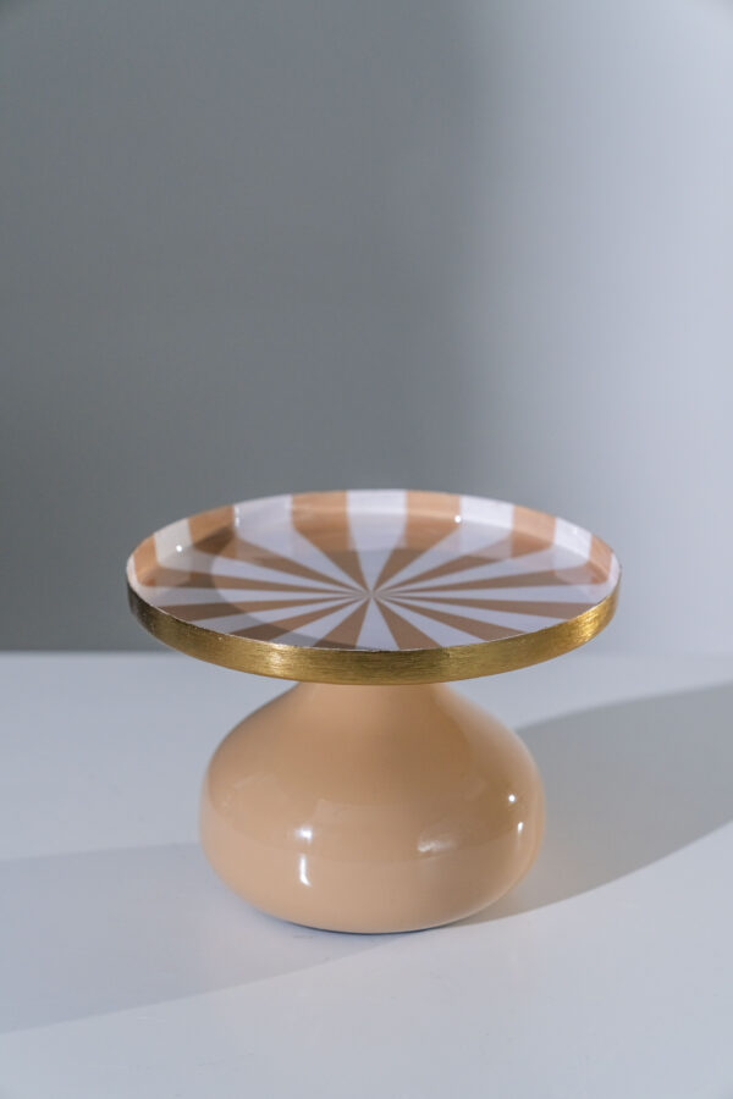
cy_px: 550
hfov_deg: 19.5
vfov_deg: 28.8
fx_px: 2138
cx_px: 366
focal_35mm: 70
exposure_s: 1/200
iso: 800
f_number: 6.3
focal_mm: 70
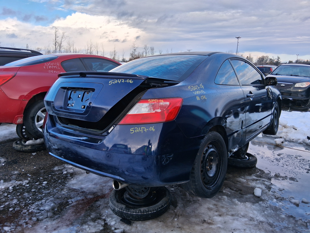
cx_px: 155
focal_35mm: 26
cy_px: 116
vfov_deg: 53.1
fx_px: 233
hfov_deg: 67.3
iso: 25
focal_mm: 3.98
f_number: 1.8
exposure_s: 1/159
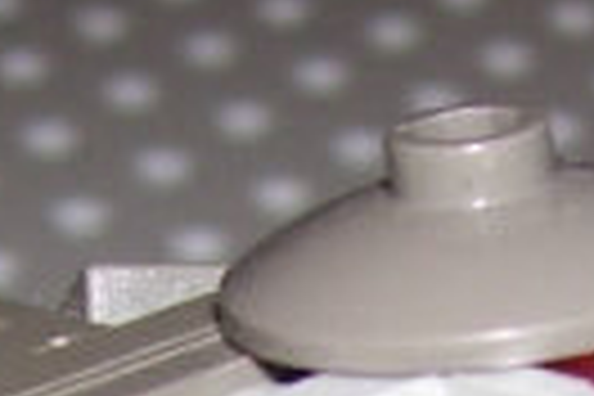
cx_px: 580
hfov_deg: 8.8
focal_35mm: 233
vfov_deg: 5.5
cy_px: 1188
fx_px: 3844
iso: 80
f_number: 2.7
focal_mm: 6
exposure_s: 1/60
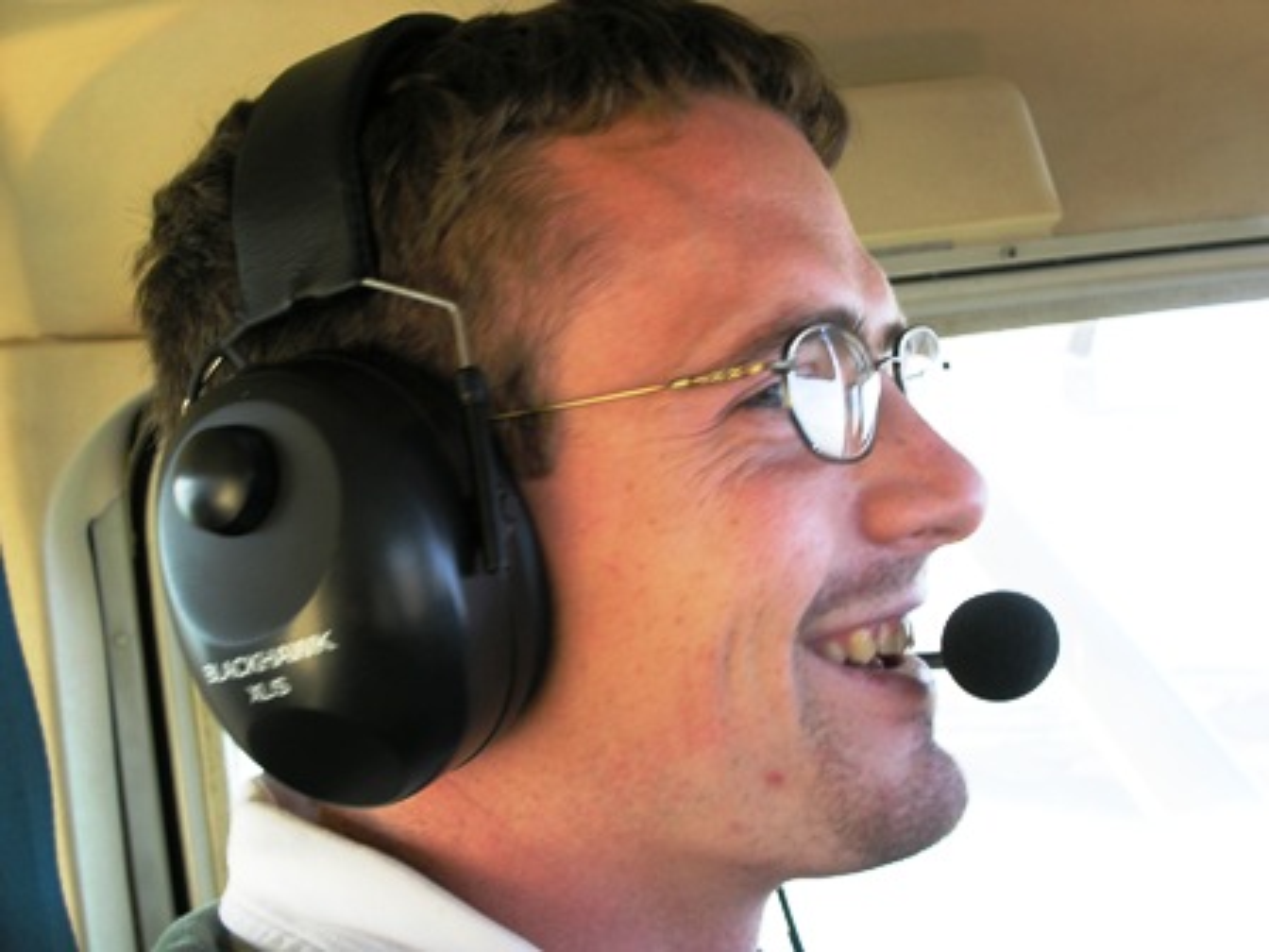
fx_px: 1393
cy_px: 476
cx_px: 634
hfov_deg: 49.0
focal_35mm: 38
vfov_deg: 37.7
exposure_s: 1/45
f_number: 2.8
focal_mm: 7.8
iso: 100
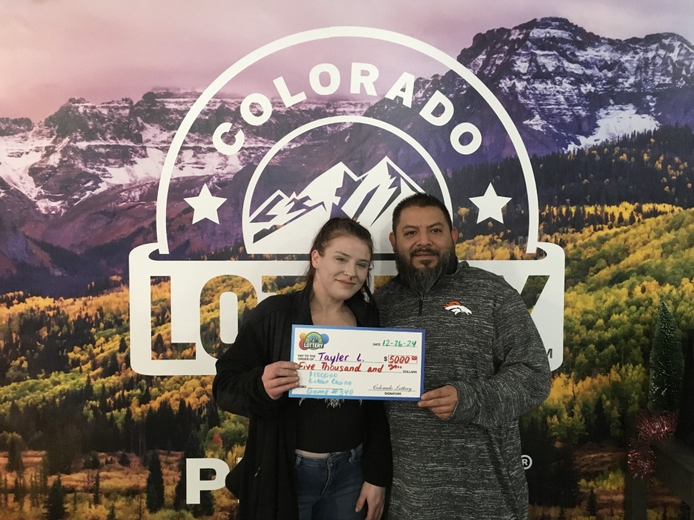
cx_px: 347
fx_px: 581
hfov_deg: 61.7
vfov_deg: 48.2
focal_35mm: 29
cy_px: 260
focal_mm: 4.15
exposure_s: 1/20
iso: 200
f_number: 2.2
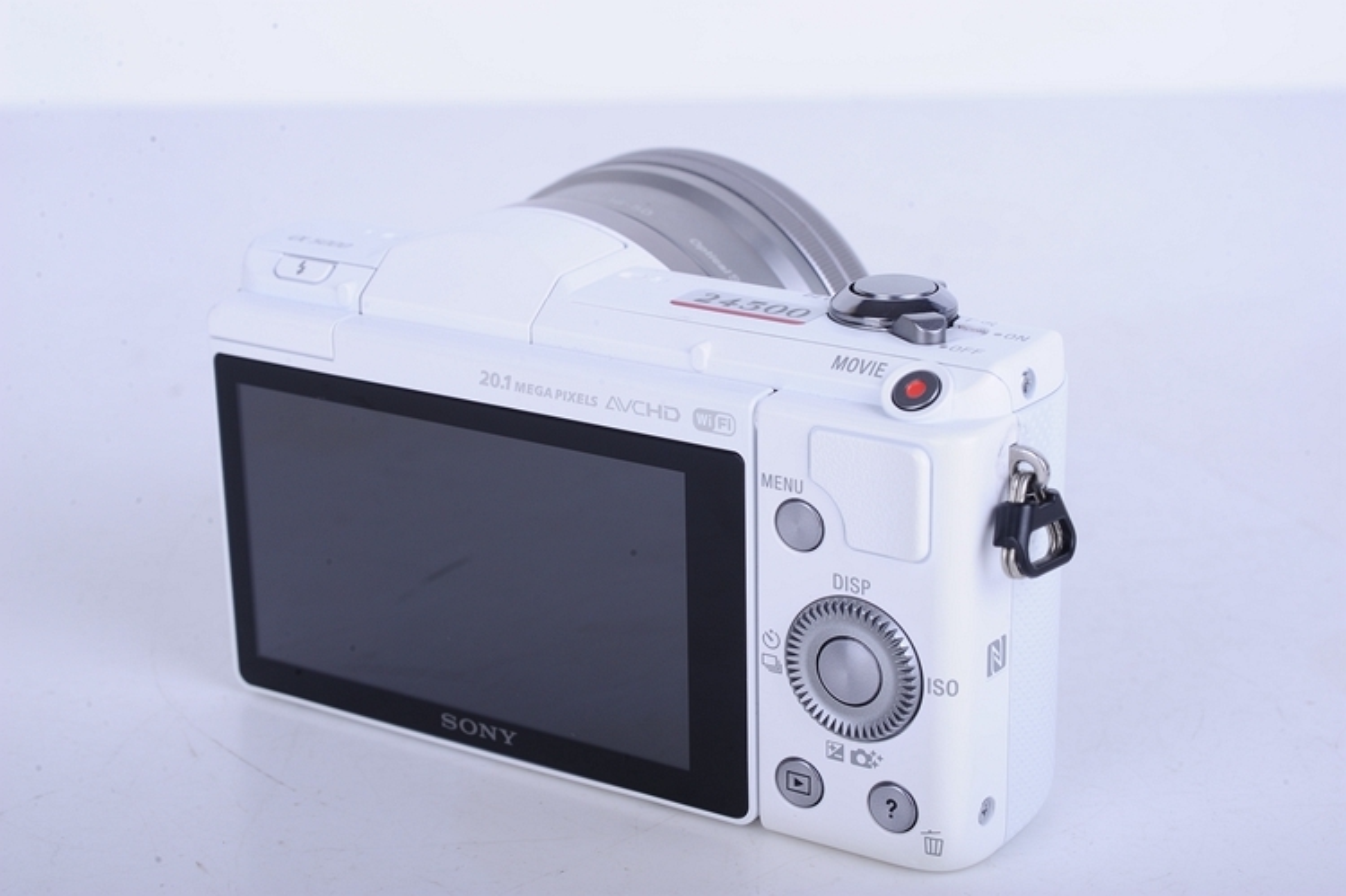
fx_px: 2242
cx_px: 673
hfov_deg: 33.4
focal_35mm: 60
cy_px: 448
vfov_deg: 22.6
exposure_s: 1/160
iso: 200
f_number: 14
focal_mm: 60
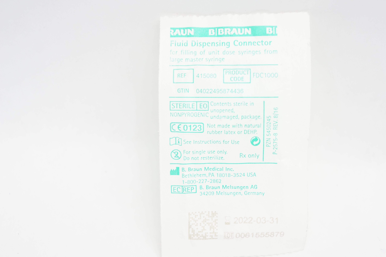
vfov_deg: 20.6
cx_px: 193
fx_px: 707
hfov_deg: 30.5
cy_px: 128
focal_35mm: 66
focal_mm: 44
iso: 800
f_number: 5.6
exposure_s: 1/80
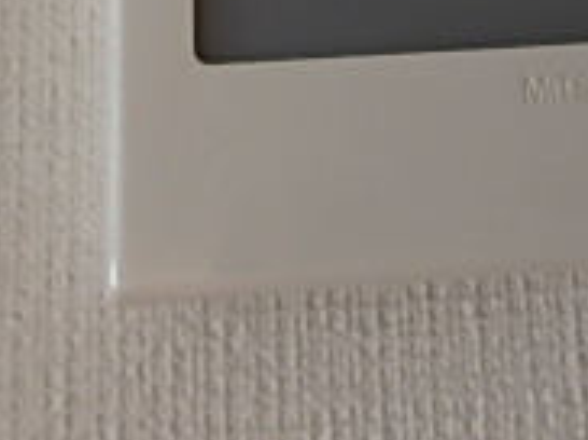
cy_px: -129
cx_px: 462
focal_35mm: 74
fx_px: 1255
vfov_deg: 18.5
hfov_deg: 25.9
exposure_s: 1/10
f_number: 3.5
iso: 200
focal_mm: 3.7
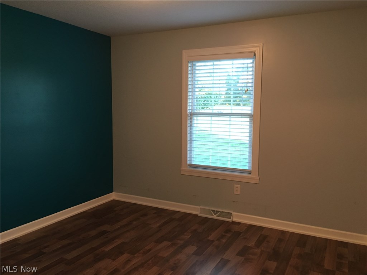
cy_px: 138
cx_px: 184
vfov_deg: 48.2
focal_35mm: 29
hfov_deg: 61.7
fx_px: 307
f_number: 2.2
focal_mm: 4.15
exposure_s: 1/30
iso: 125
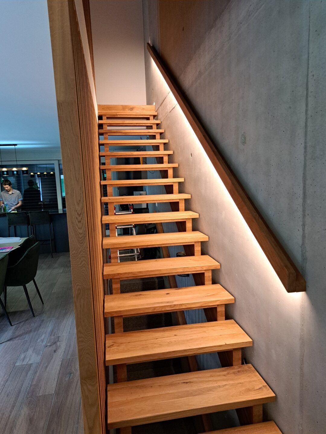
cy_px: 217
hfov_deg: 56.8
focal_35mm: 24
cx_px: 163
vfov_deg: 71.6
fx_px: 301
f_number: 1.8
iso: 320
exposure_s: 1/50
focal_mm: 5.23
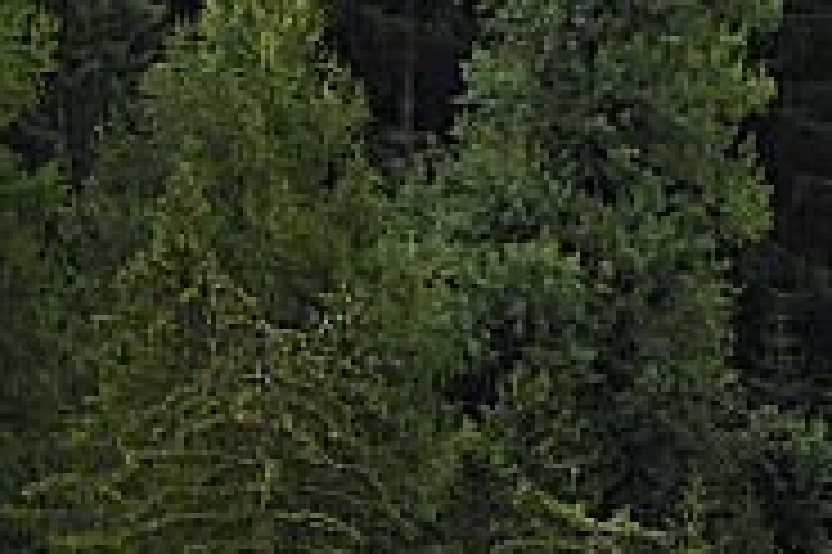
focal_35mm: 564
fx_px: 13023
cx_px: 2685
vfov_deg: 2.4
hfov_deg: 3.6
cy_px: 577
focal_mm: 58
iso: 100
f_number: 6.3
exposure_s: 1/200
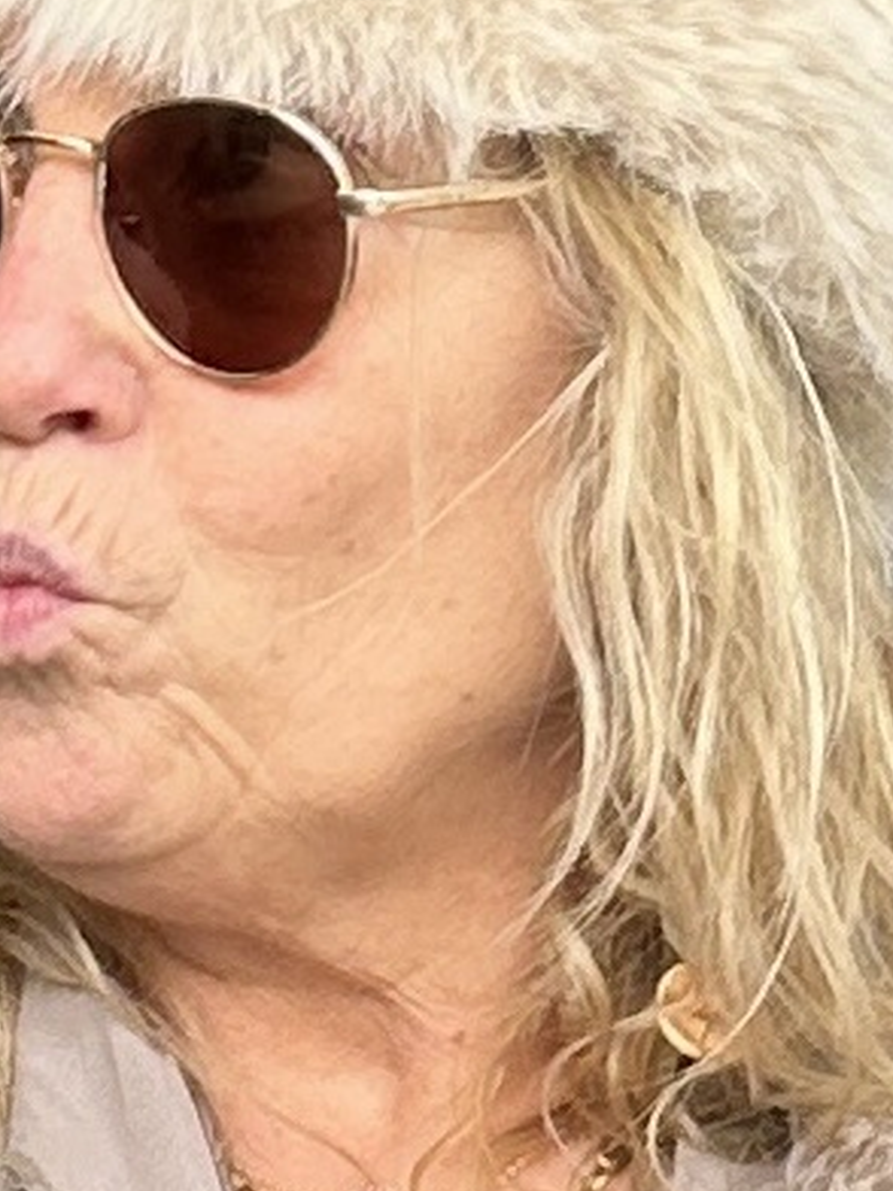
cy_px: 1820
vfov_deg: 15.0
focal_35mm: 121
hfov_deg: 12.2
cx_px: 302
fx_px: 4162
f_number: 1.78
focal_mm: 6.86
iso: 100
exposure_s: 1/121
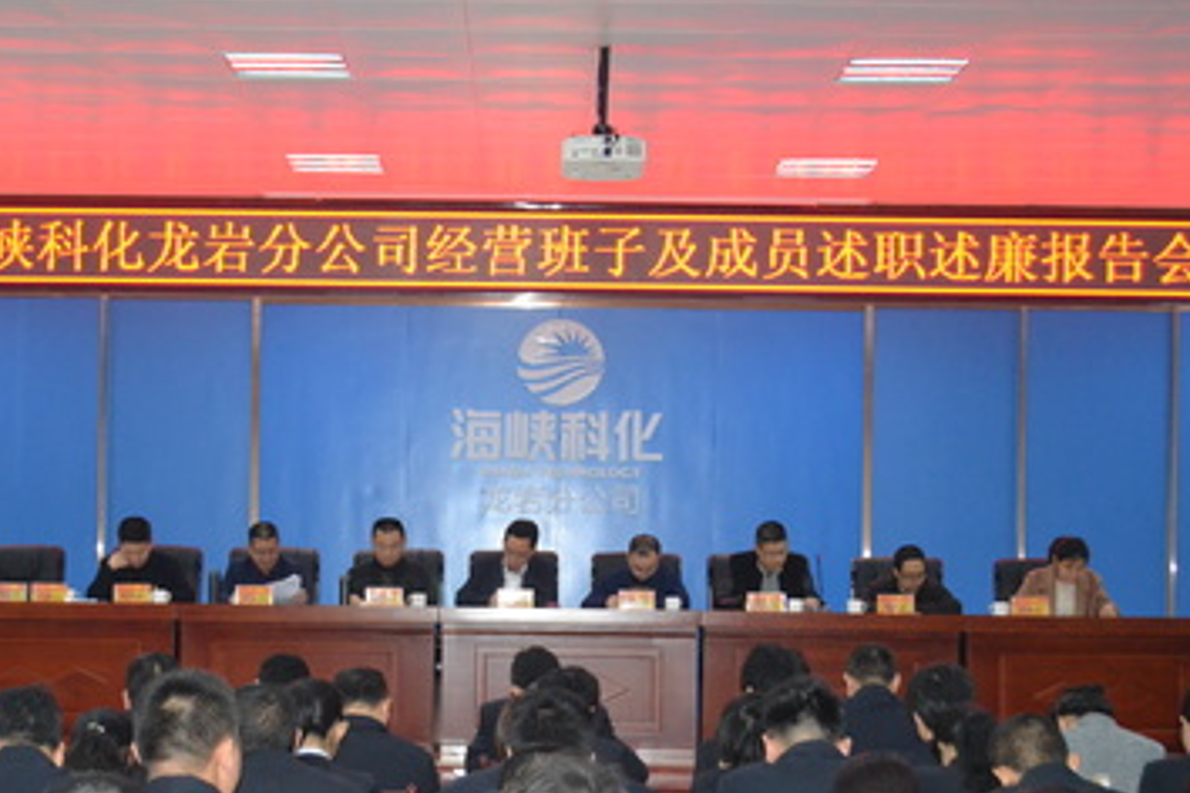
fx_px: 2380
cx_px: 481
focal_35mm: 72
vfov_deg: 18.9
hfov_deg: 28.0
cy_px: 523
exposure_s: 1/60
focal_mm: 34
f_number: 5
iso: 3200
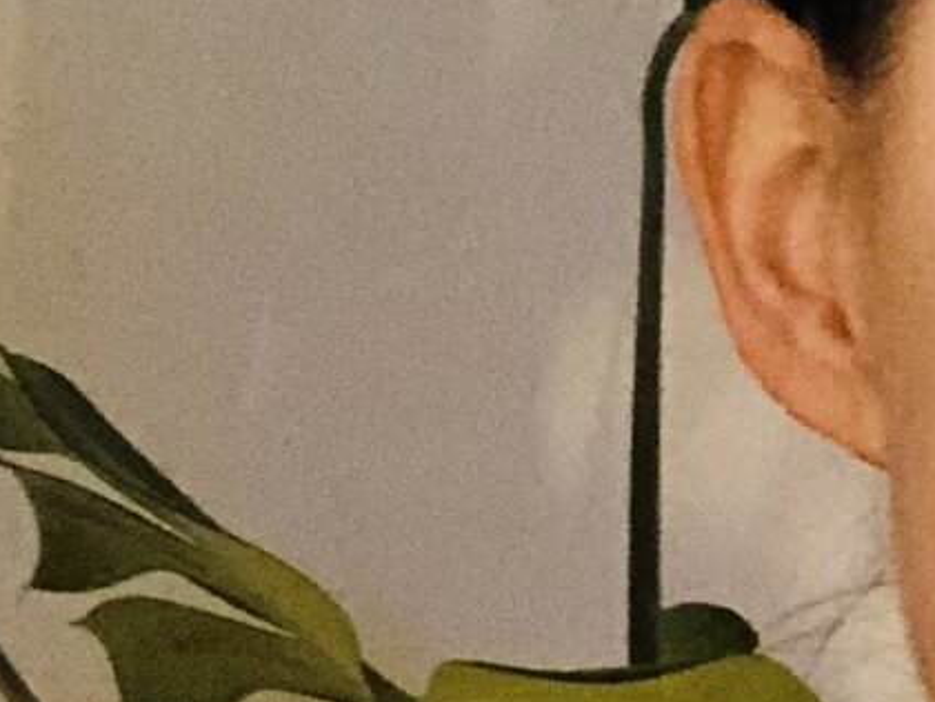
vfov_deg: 9.8
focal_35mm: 152
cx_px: 1064
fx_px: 4107
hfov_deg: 12.7
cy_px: 408
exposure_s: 1/19
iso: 640
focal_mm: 2.87
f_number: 2.2
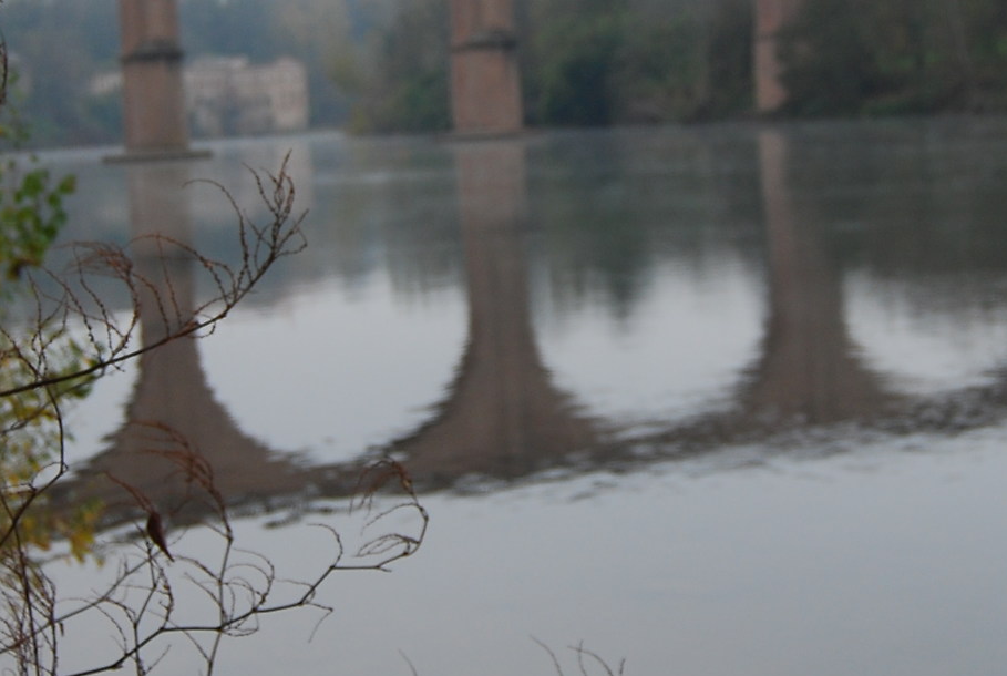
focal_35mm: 103
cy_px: 166
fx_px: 2887
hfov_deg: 19.8
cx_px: 523
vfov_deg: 13.3
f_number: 4
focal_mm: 26
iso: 200
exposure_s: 1/125
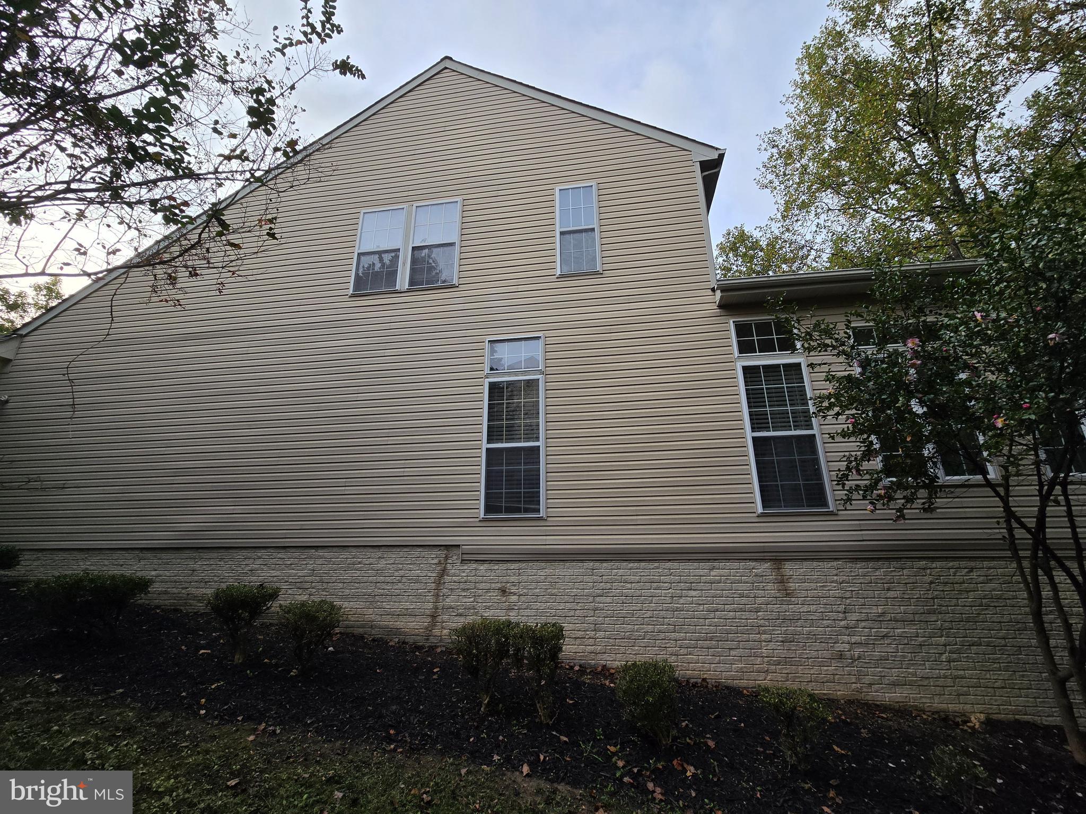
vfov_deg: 89.9
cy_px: 407
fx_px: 408
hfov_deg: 106.2
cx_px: 543
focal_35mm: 13
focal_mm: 2.2
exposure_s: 1/532
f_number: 2.2
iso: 50
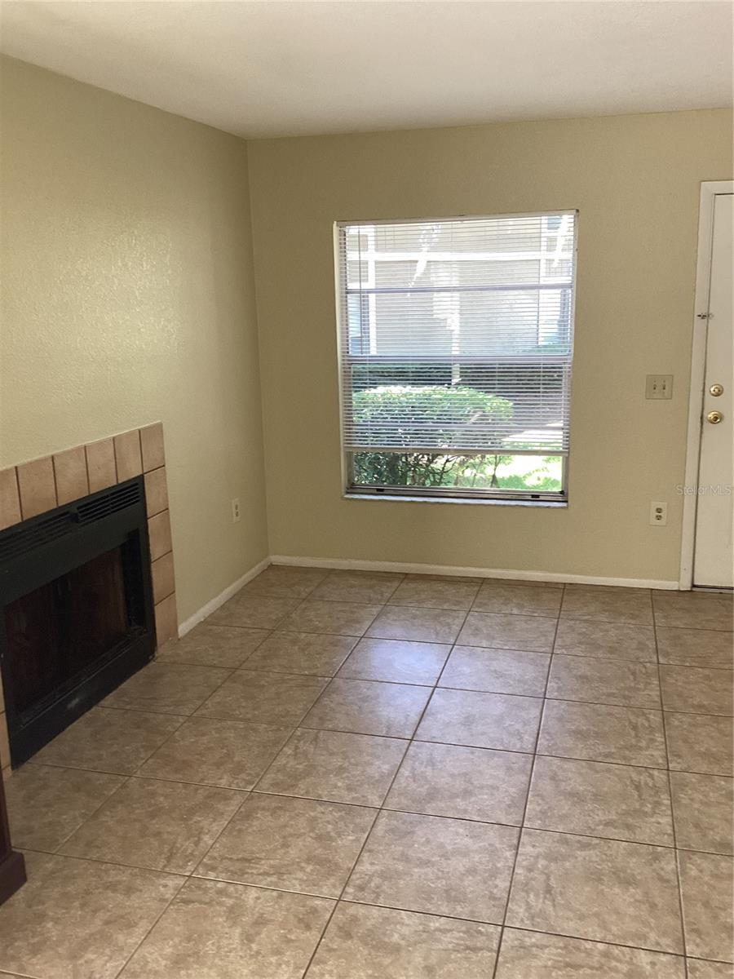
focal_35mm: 31
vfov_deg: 58.4
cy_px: 490
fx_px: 876
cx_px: 367
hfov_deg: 45.4
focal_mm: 3.3
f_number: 2.4
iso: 100
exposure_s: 1/60
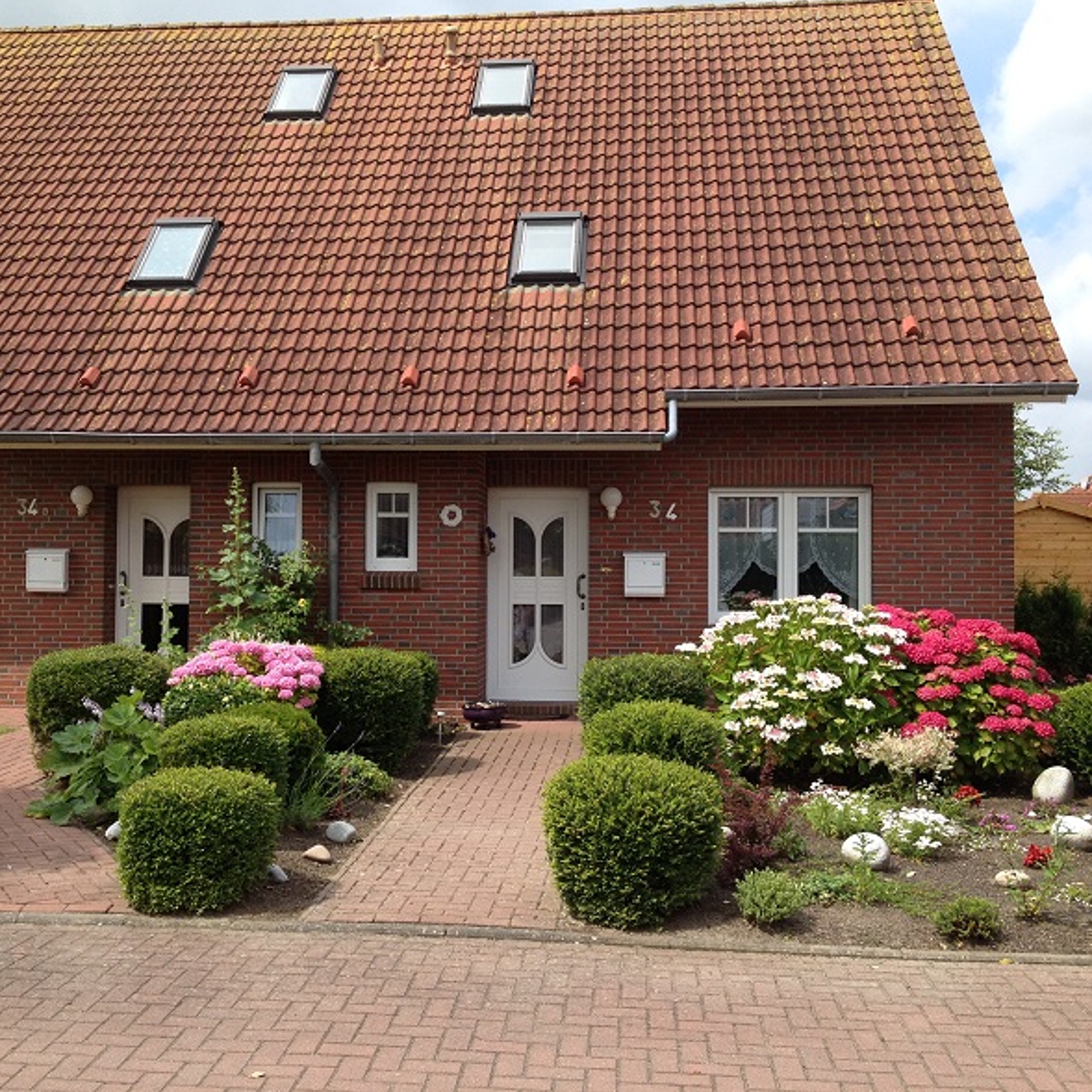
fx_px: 1499
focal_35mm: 42
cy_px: 538
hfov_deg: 40.0
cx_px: 497
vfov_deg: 40.0
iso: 50
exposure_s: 1/890
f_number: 2.4
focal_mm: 4.28
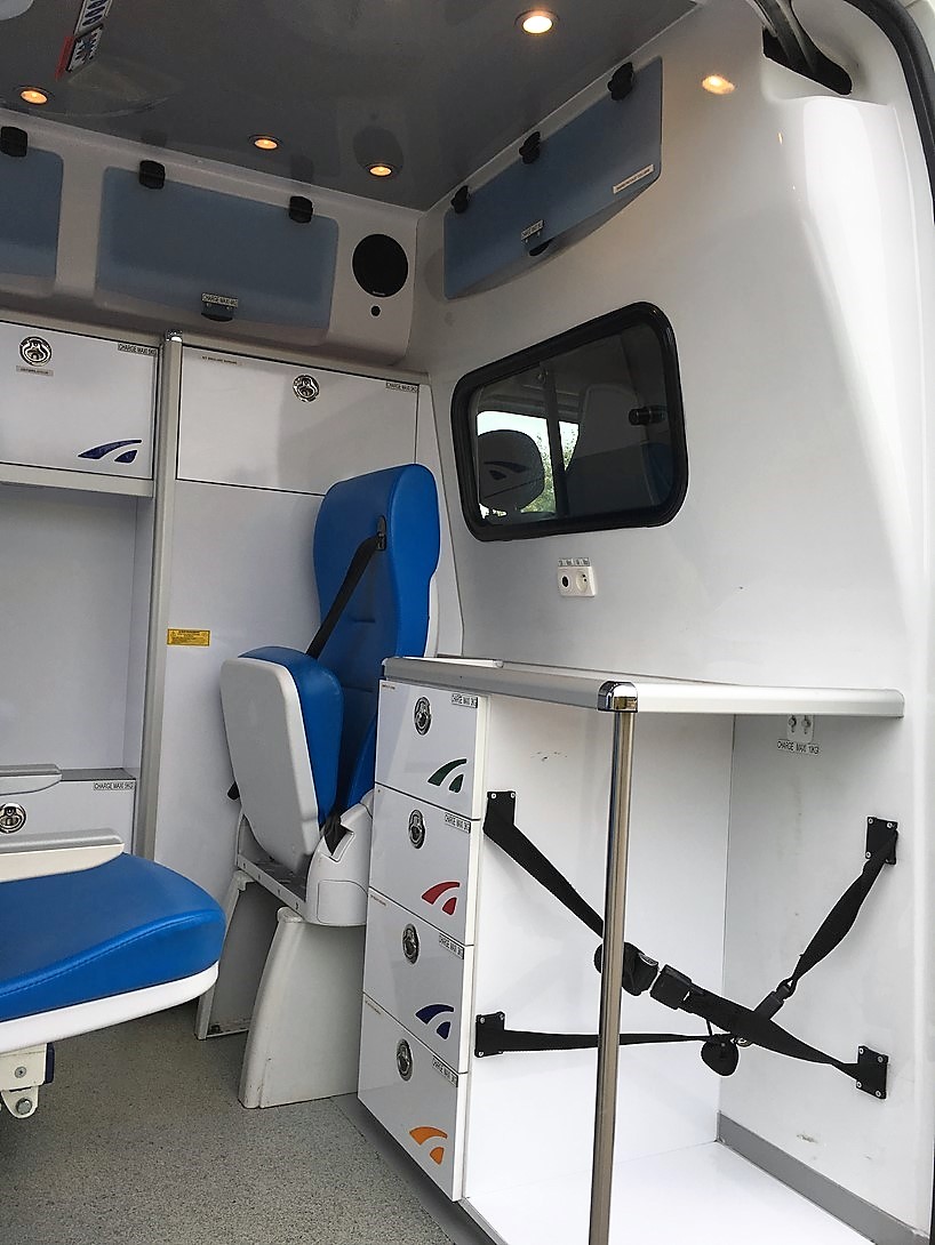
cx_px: 468
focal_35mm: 29
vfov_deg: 61.6
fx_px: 1044
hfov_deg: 48.2
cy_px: 622
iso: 25
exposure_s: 1/323
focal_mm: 4.15
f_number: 2.2
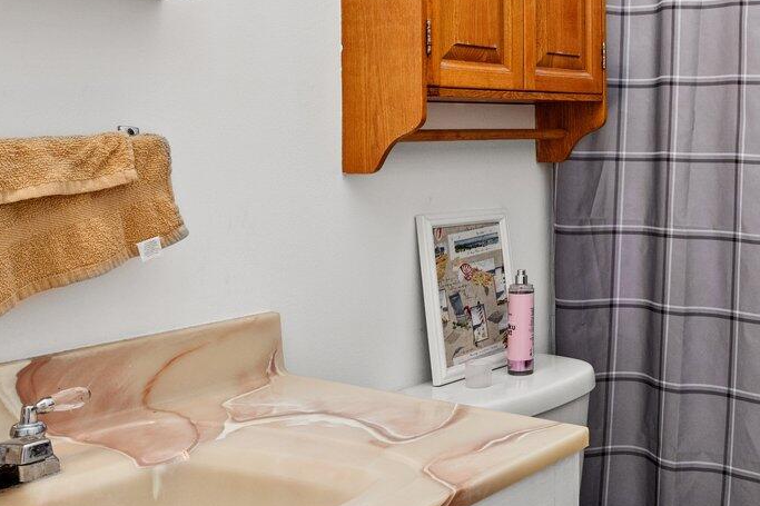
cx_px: 635
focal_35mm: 48
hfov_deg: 39.1
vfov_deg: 27.7
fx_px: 1013
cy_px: 138
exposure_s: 1/3
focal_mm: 16
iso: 500
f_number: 8
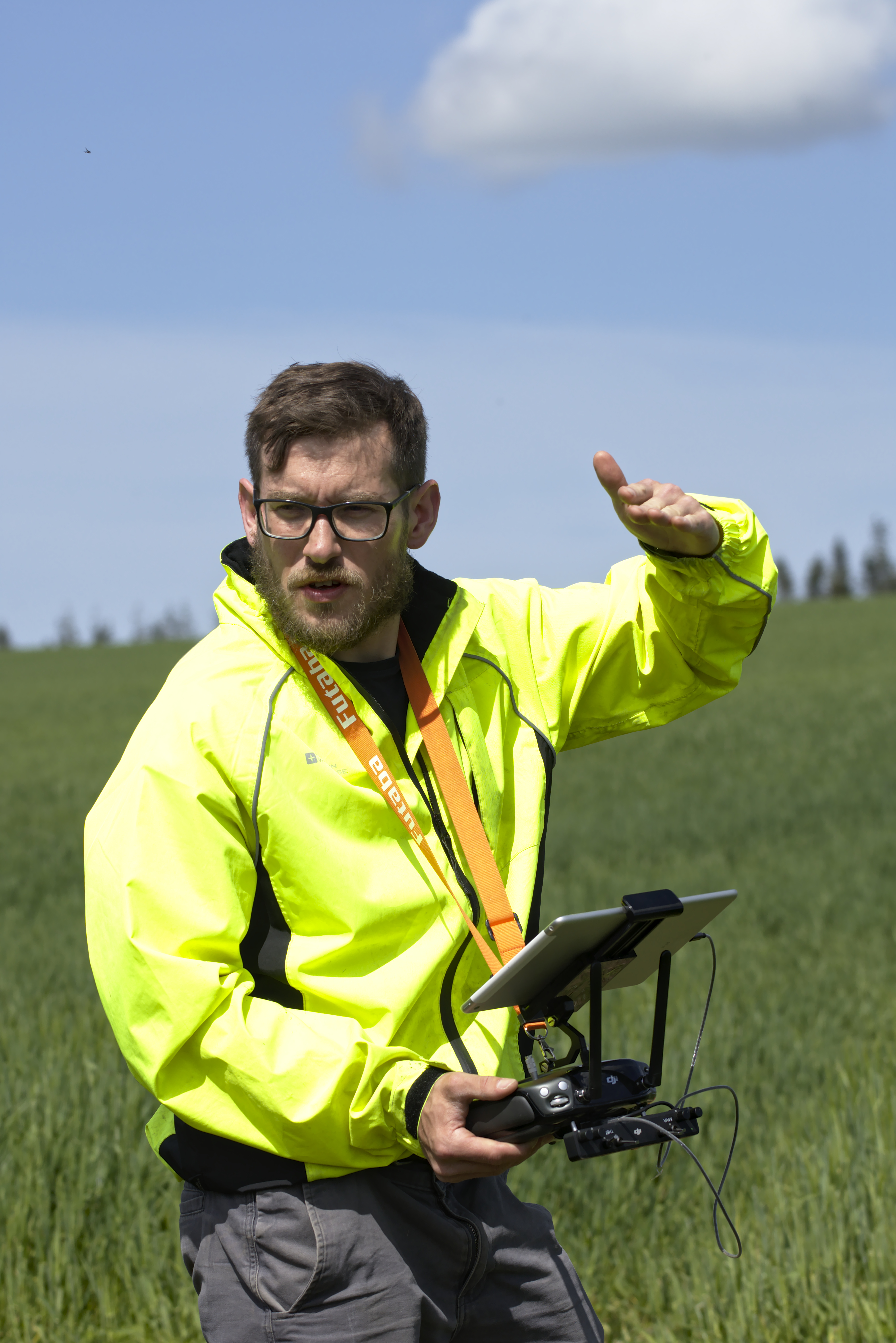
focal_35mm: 165
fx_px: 6154
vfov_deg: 12.4
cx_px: 448
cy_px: 672
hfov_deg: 8.3
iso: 200
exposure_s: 1/800
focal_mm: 110
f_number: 7.1
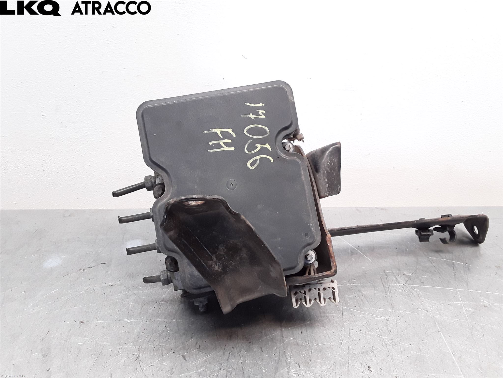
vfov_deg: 49.7
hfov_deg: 63.4
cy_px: 189
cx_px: 252
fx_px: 407
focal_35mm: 28
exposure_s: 1/100
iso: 100
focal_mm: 2.91
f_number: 1.9
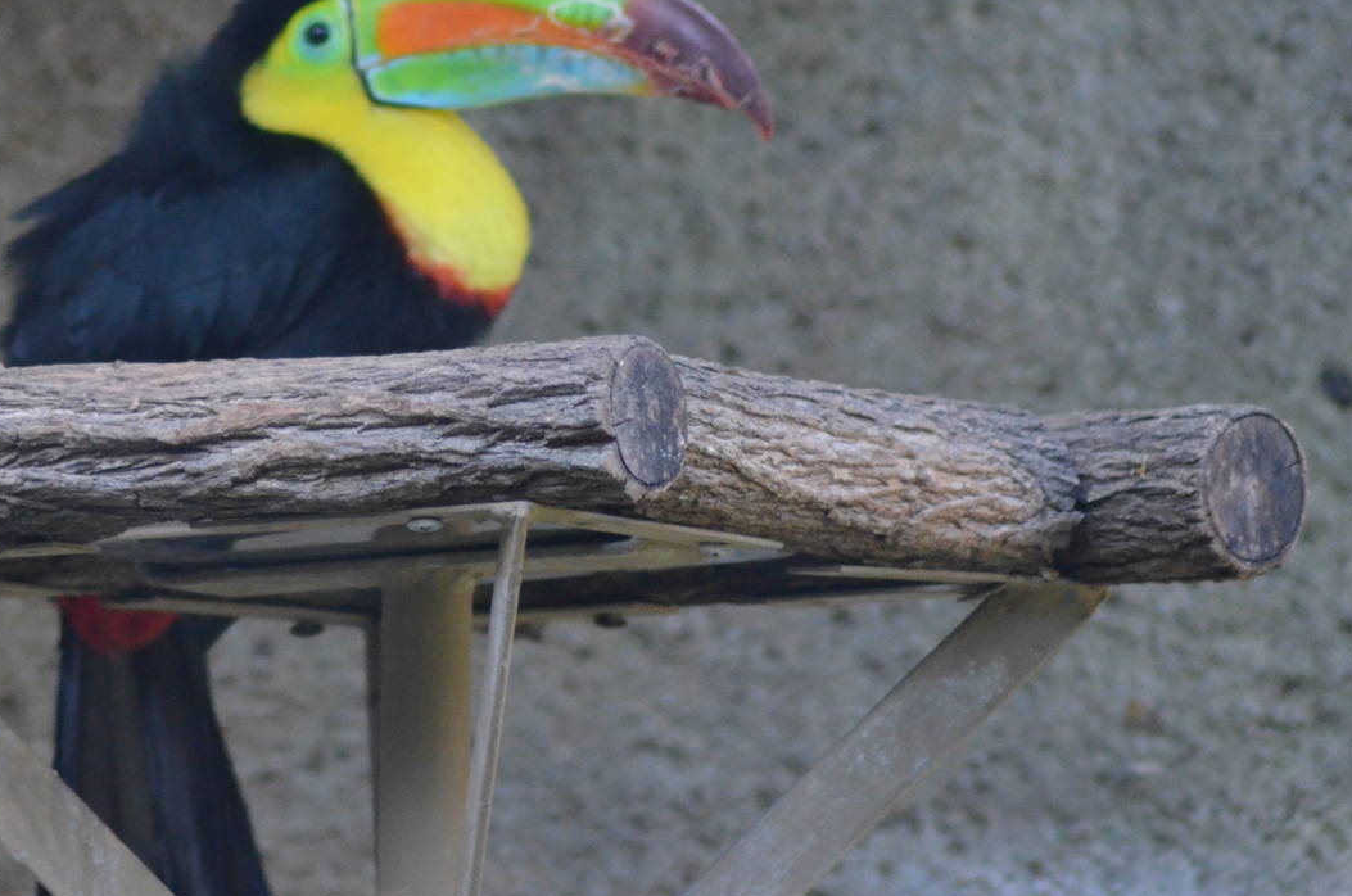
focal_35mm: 547
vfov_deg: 2.5
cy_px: 359
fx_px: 20505
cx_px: 474
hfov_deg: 3.8
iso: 3200
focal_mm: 240
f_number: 5
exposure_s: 1/320
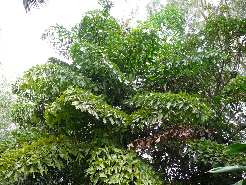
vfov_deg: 40.7
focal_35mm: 35
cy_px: 92
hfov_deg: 52.6
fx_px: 249
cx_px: 123
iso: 80
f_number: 2.8
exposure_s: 1/80
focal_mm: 5.2
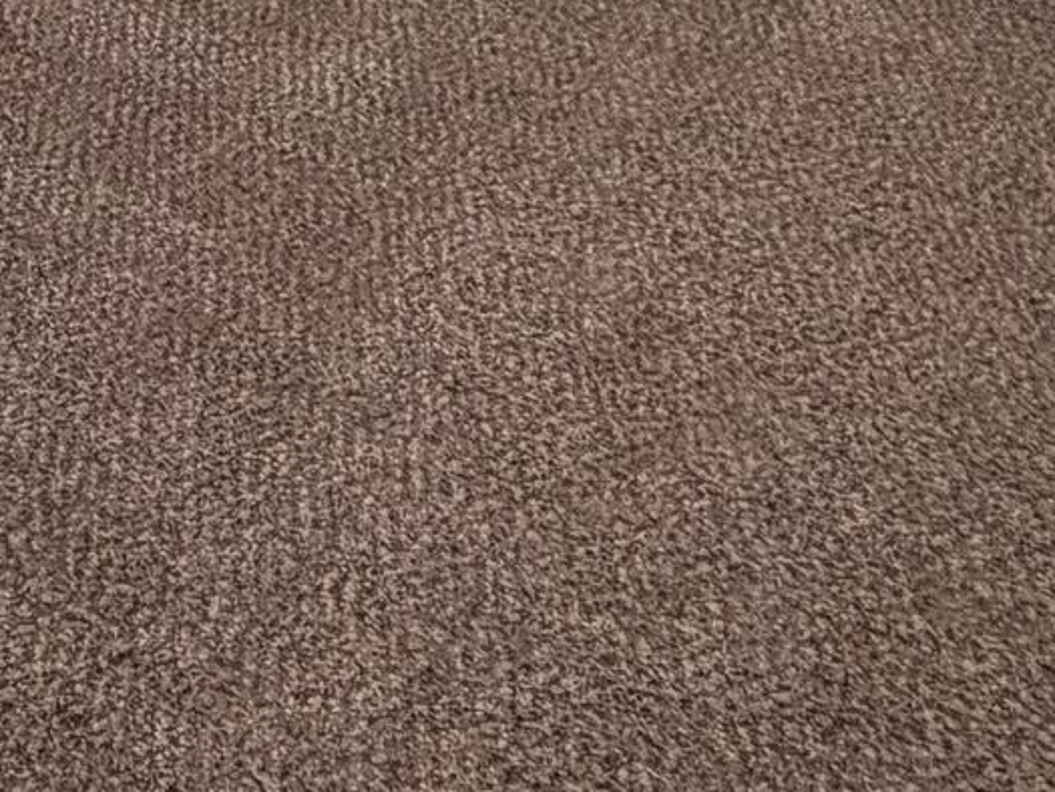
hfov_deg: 23.9
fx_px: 2439
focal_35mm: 80
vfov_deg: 13.9
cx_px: 155
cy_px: -1029
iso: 200
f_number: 2.2
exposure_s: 1/60
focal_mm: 2.22
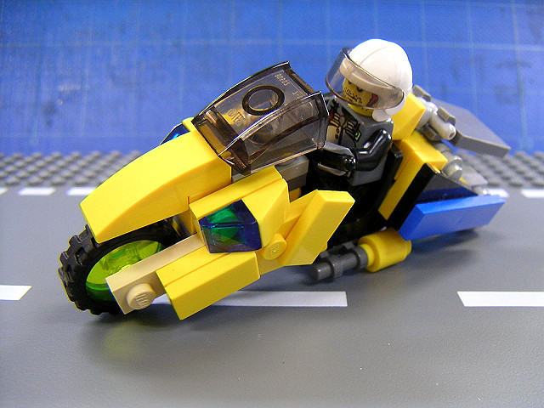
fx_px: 581
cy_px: 204
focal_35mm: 37
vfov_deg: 38.7
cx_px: 272
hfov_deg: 50.1
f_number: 2.8
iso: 100
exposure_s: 1/4
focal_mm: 4.8
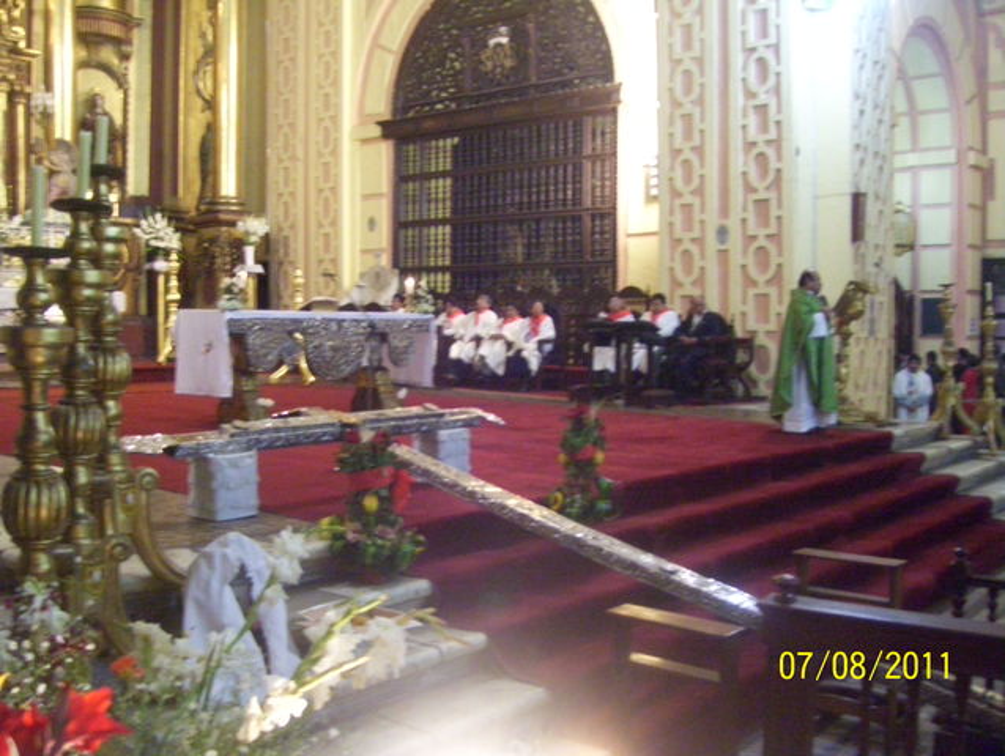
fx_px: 1046
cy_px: 378
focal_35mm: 36
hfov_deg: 51.3
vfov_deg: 39.7
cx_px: 502
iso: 800
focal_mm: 6
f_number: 2.7
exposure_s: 1/15
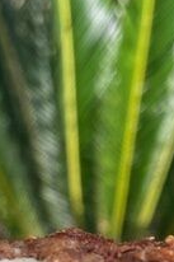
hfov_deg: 16.2
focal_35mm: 84
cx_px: 60
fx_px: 610
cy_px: 233
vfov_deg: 23.6
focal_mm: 5.1
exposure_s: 1/561
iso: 50
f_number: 1.6
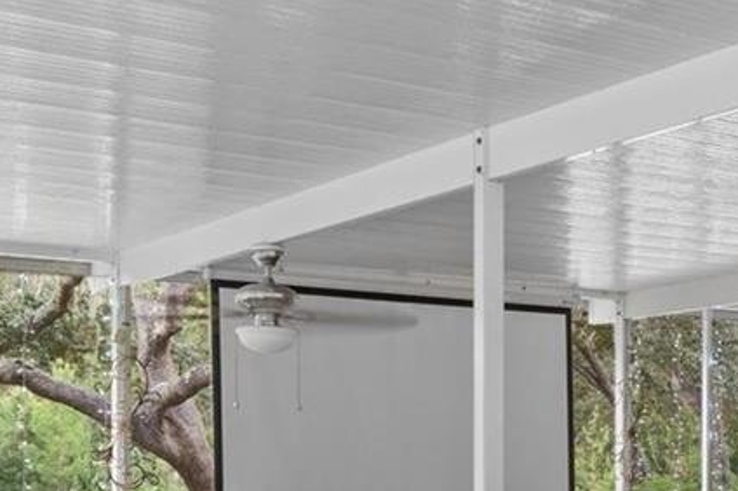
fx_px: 1393
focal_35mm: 68
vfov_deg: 19.2
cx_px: 679
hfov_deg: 28.4
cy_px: 535
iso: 320
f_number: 8
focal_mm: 18
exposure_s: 1/1.67
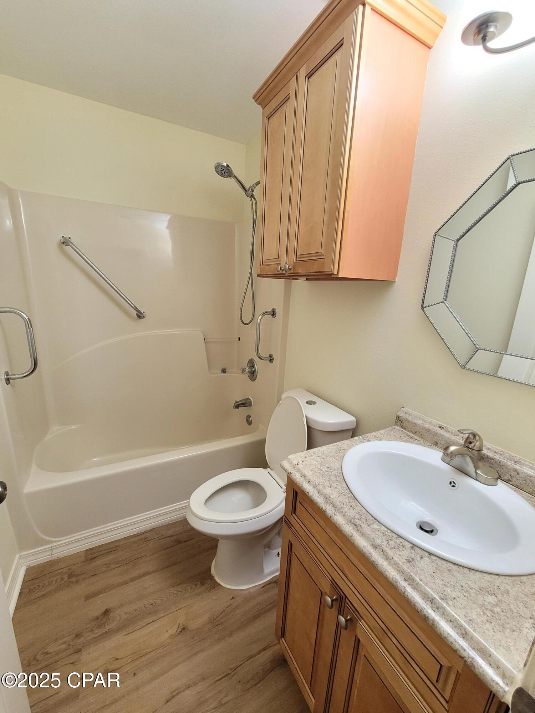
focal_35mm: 13
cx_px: 268
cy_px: 356
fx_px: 268
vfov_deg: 106.2
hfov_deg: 89.9
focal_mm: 2.2
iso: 400
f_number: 2.2
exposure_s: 1/60
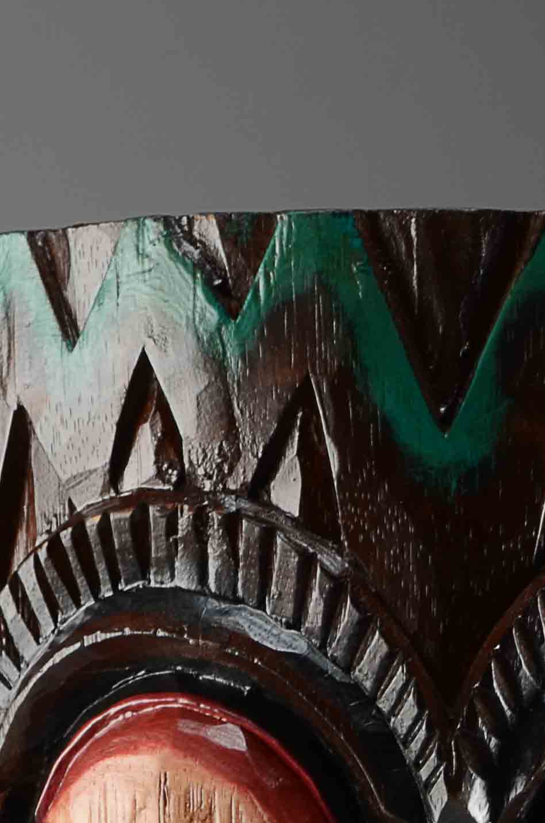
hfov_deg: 5.5
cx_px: 432
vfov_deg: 8.1
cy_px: 1288
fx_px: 5656
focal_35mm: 248
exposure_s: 1/80
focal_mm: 48
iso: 100
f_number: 13
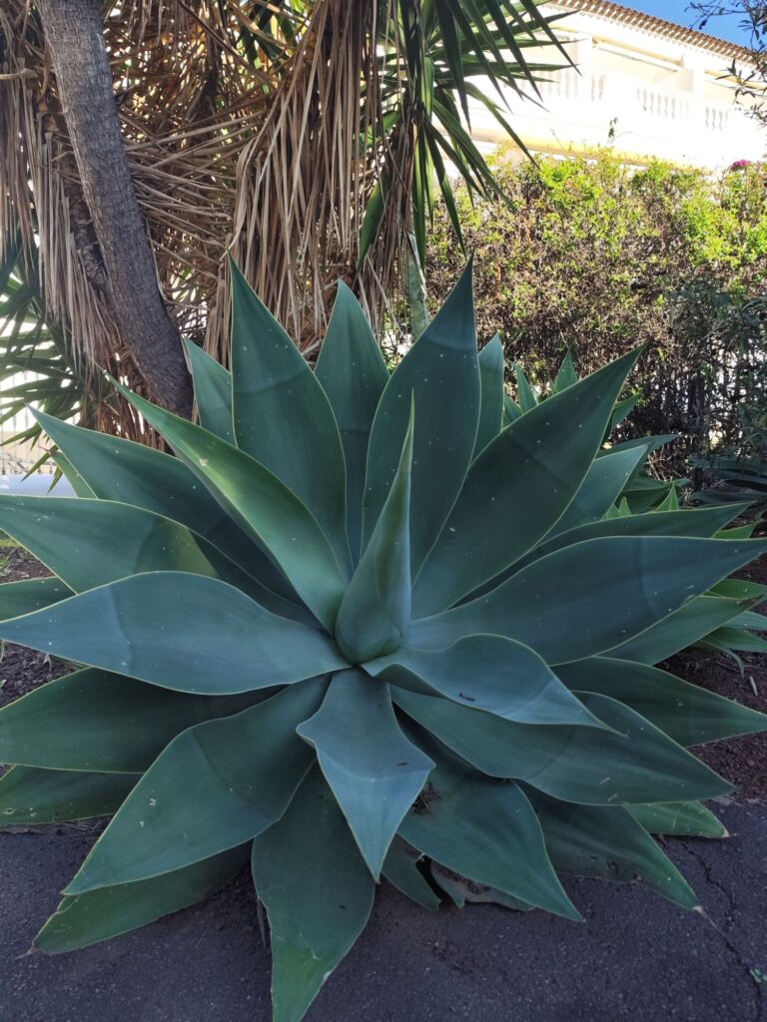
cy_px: 511
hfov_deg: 58.9
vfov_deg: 73.9
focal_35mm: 23
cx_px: 384
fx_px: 679
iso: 50
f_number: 1.65
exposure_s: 1/349
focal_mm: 6.19
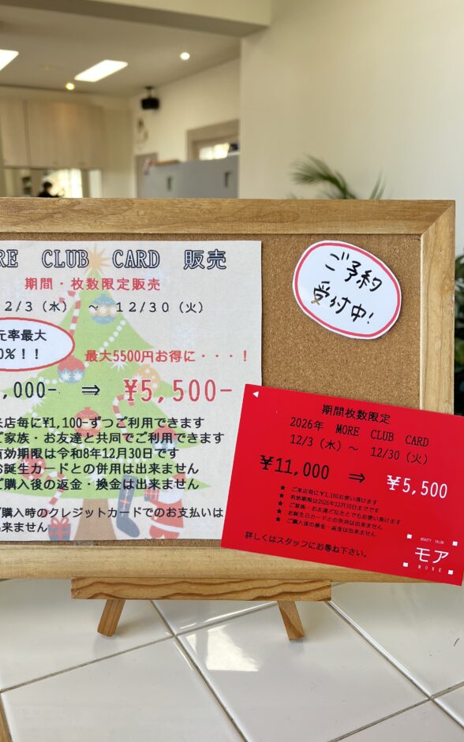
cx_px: 202
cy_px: 398
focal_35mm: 30
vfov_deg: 62.8
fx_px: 607
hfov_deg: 41.7
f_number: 1.6
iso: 80
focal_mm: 5.1
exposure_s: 1/60
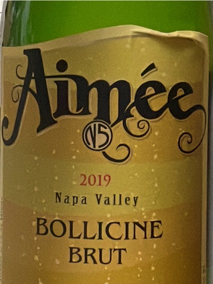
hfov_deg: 46.8
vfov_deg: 60.0
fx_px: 246
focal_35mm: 30
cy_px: 142
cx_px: 106
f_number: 2.4
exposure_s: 1/60
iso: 500
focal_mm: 1.54
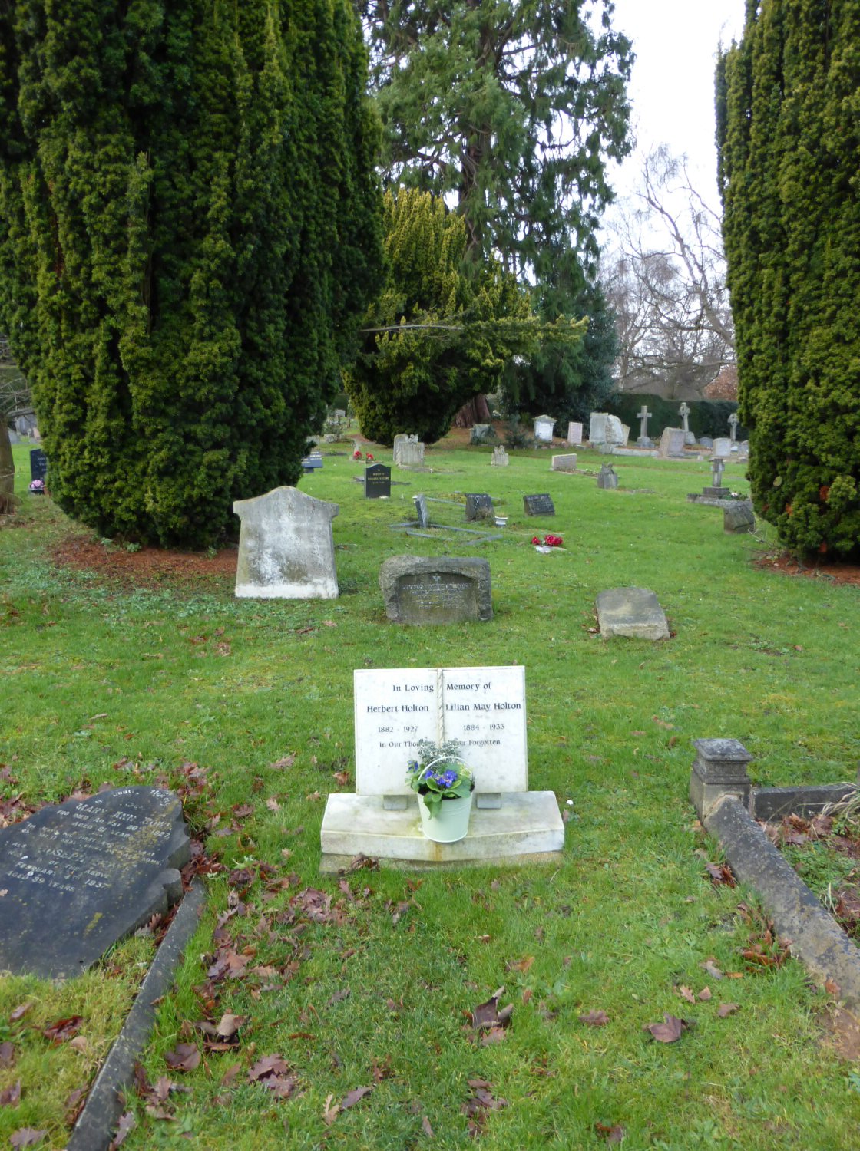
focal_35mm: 25
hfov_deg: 54.7
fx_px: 831
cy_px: 576
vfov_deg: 69.5
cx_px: 430
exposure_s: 1/160
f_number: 3.3
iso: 200
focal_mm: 4.3
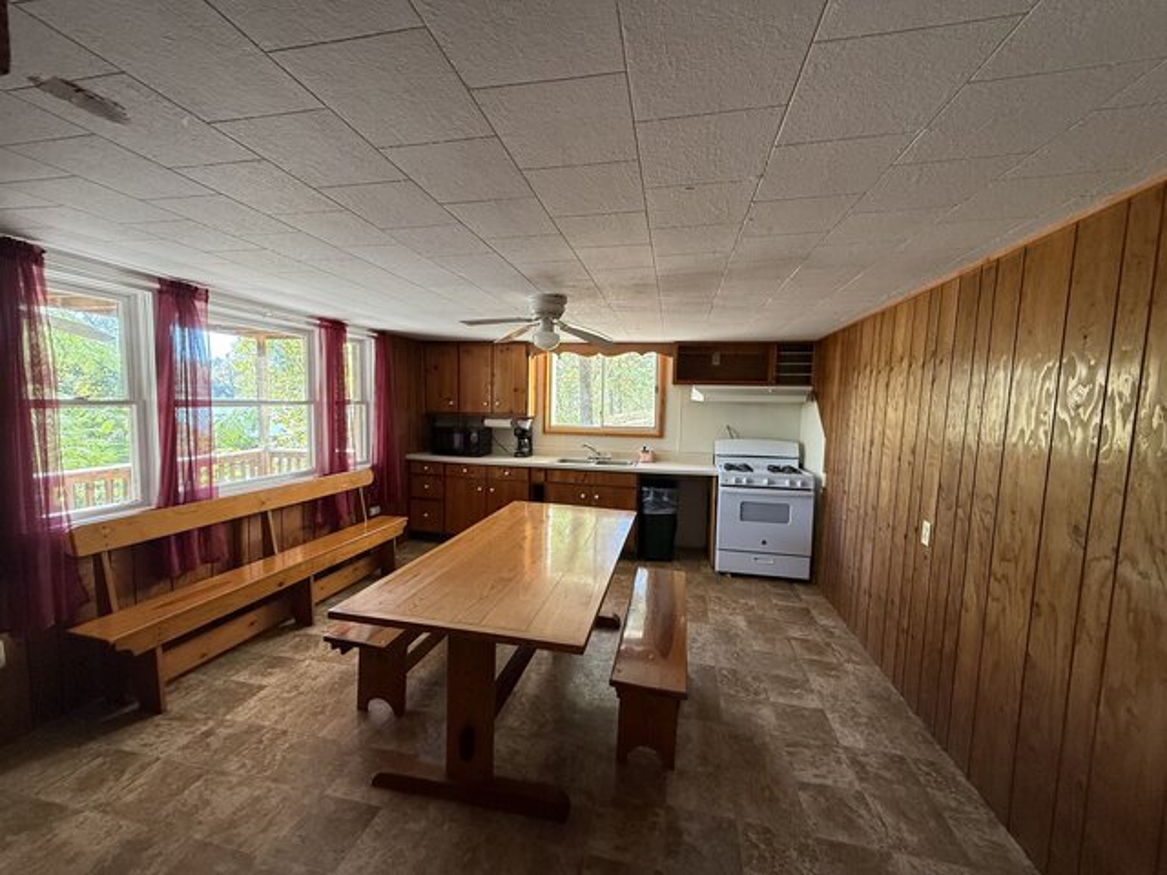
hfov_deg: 102.1
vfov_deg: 85.7
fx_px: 472
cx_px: 584
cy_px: 438
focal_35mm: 14
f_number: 2.2
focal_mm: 2.22
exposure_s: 1/99
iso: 320
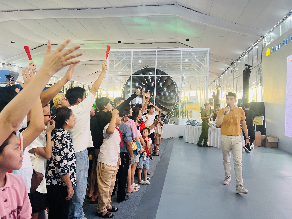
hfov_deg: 67.3
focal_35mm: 26
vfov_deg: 53.1
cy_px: 110
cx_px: 146
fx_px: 219
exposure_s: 1/120
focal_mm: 5.7
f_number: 1.5
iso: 80
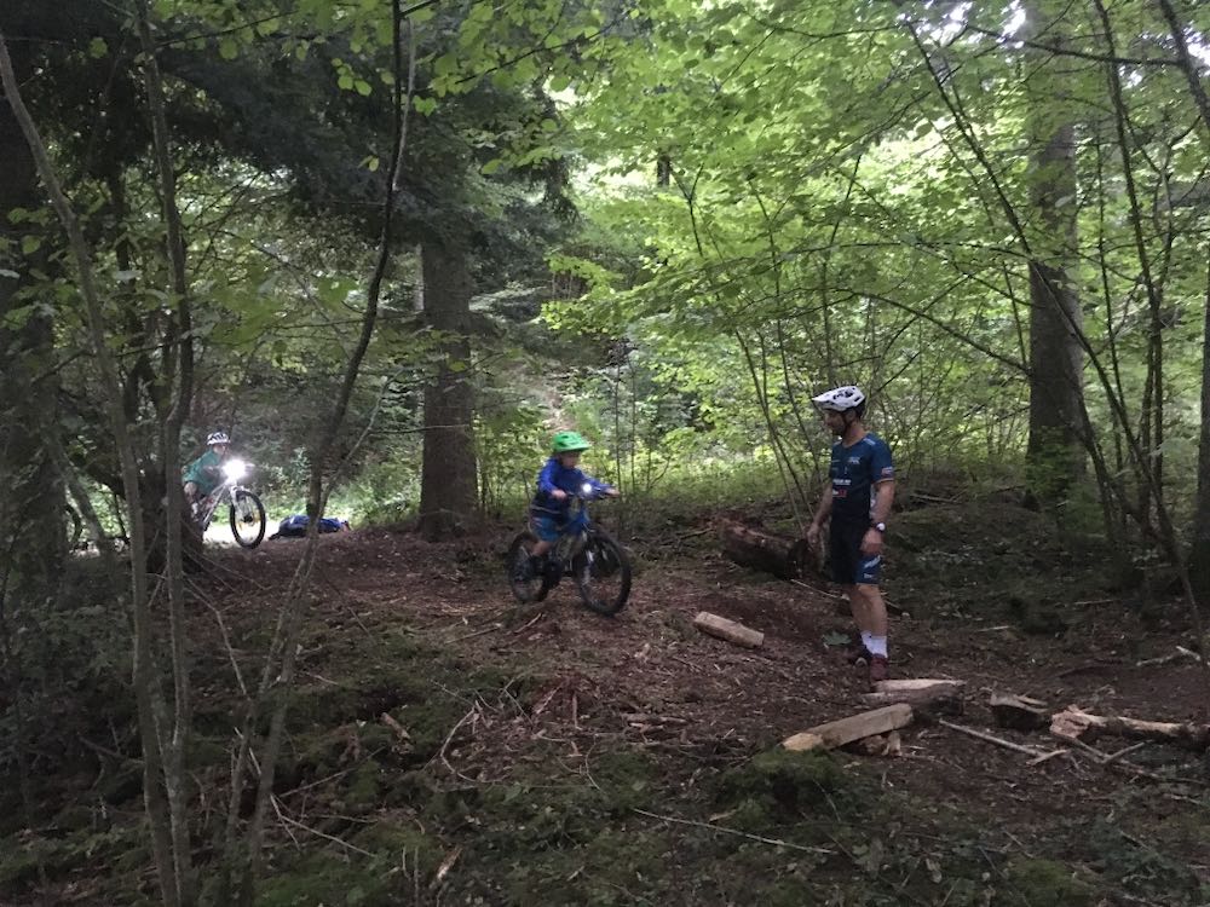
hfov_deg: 61.7
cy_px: 454
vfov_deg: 48.2
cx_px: 605
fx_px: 1014
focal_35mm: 29
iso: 800
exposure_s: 1/17
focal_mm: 4.15
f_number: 2.2
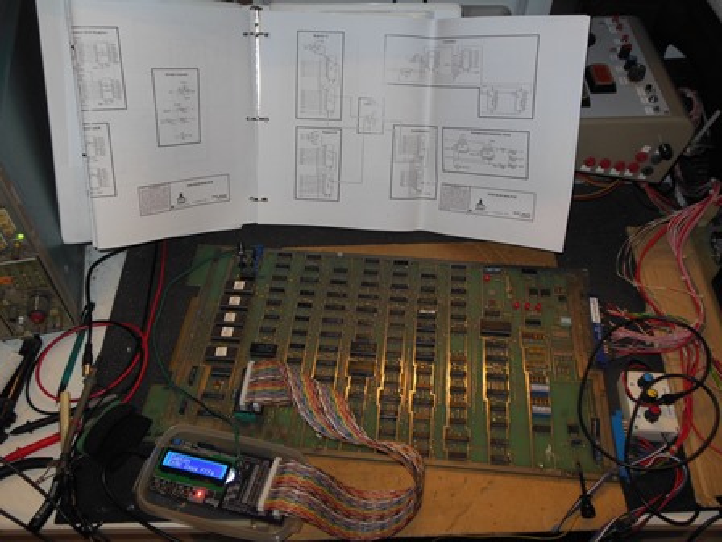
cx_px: 361
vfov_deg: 48.2
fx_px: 605
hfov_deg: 61.7
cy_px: 271
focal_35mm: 29
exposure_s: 1/25
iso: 125
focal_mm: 5.2
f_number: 3.3
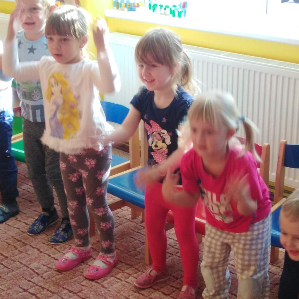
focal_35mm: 31
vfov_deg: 52.5
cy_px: 149
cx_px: 168
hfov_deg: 52.4
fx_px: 303
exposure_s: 1/50
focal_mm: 3.46
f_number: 2.2
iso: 122
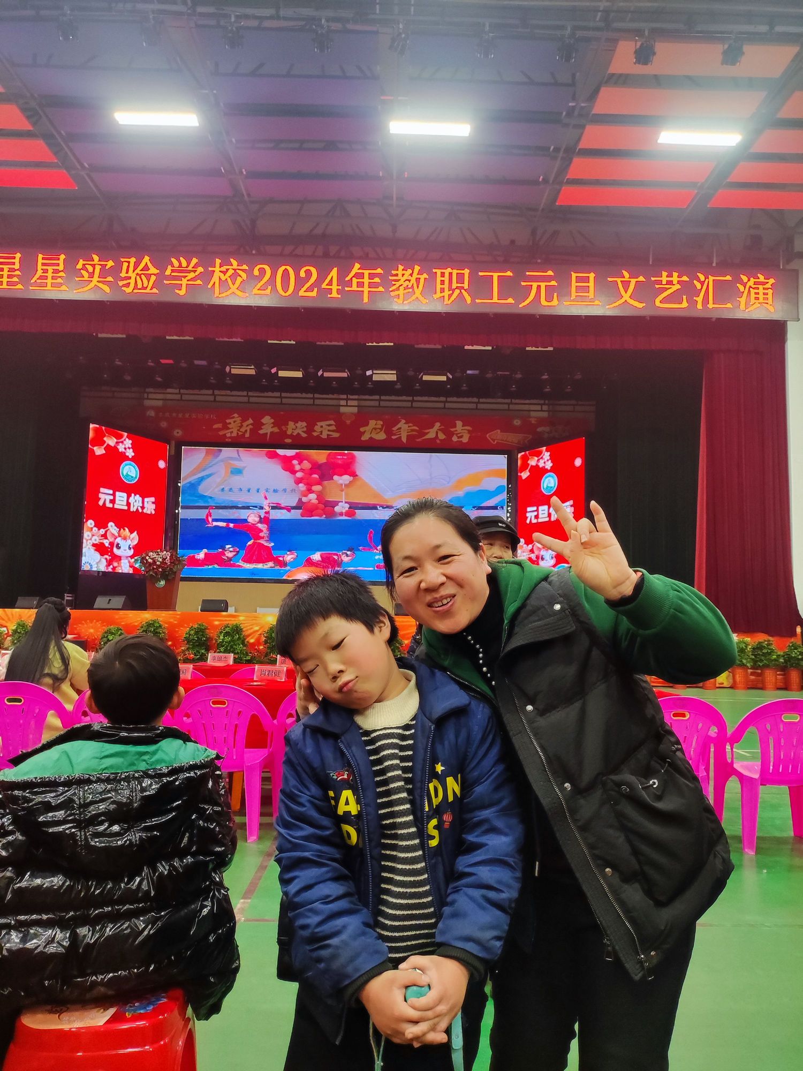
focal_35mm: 25
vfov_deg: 69.4
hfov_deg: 54.9
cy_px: 536
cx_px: 402
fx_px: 773
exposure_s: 1/100
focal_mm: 4.71
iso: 171
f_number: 1.79
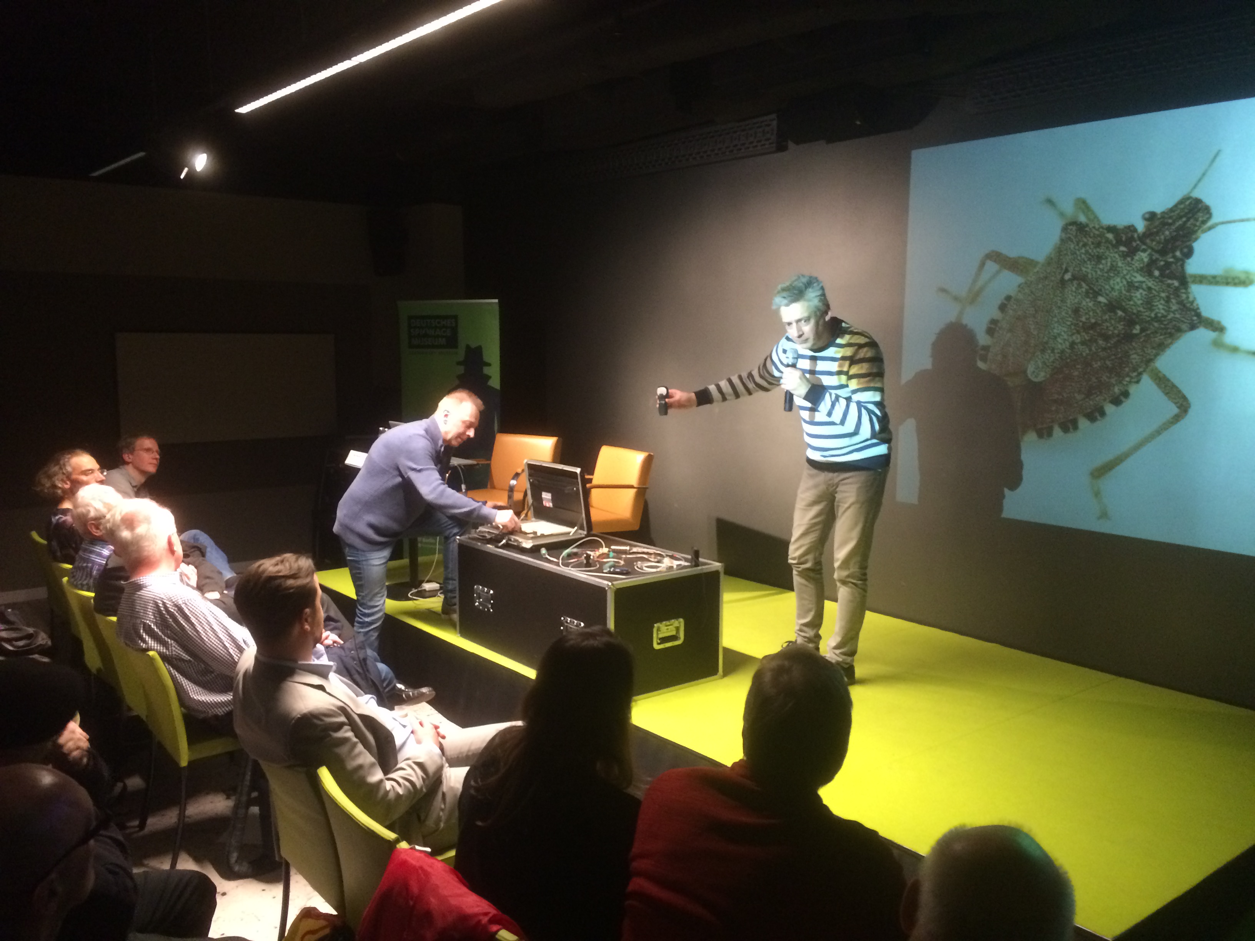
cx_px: 628
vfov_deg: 48.2
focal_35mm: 29
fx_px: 1051
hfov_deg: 61.7
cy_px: 470
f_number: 2.2
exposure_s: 1/25
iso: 320
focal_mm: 4.15
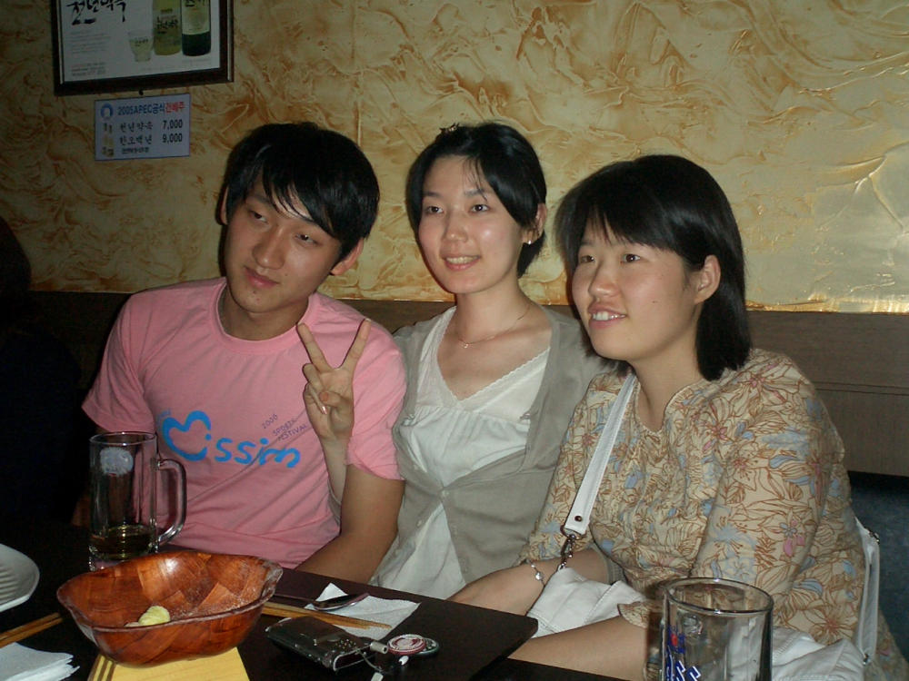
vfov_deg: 38.7
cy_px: 340
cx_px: 454
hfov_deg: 50.1
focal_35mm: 37
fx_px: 972
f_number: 3.5
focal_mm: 5.6
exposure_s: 1/40
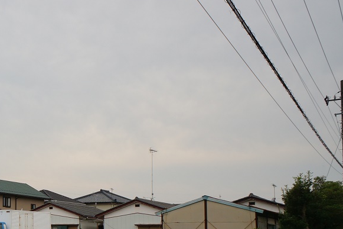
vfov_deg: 21.4
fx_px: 591
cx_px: -43
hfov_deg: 29.0
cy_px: 207
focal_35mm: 62
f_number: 5.6
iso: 100
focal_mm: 16
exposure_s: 1/80
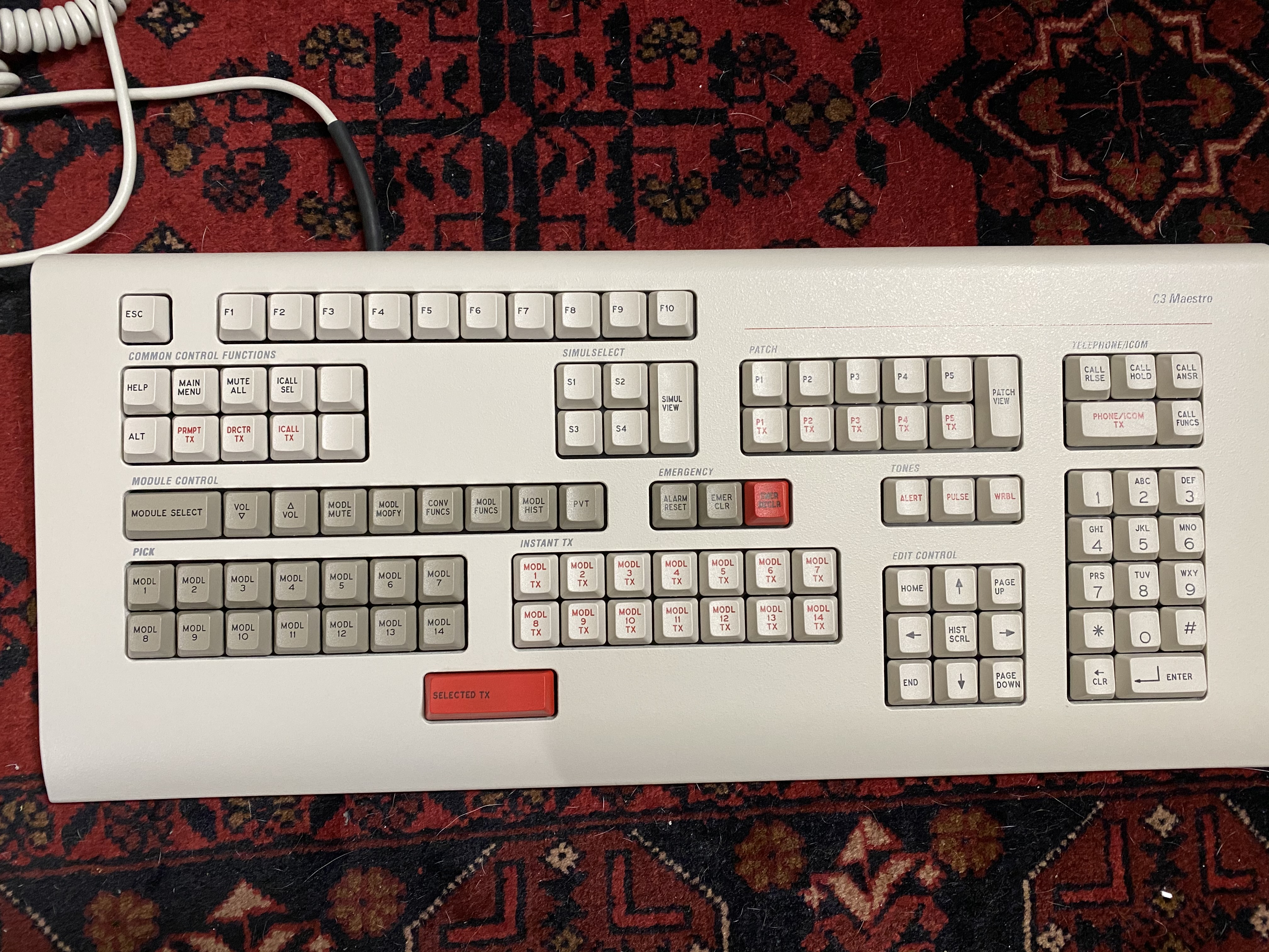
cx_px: 634
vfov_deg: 53.1
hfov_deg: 67.3
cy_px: 476
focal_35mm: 26
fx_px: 953
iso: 320
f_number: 1.8
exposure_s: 1/40
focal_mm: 4.25
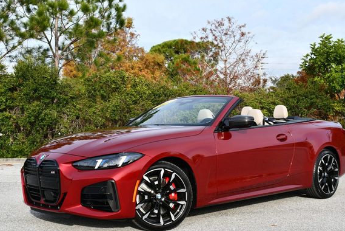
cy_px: 119
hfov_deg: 36.8
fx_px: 518
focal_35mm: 54
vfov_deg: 25.1
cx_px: 181
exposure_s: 1/250
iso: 180
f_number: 8
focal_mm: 24
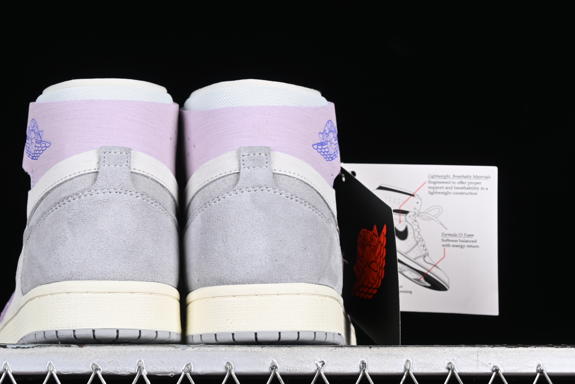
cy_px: 182
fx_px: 1645
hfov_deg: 19.8
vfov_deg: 13.3
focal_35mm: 103
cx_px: 202
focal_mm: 50
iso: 160
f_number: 8
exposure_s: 1/80
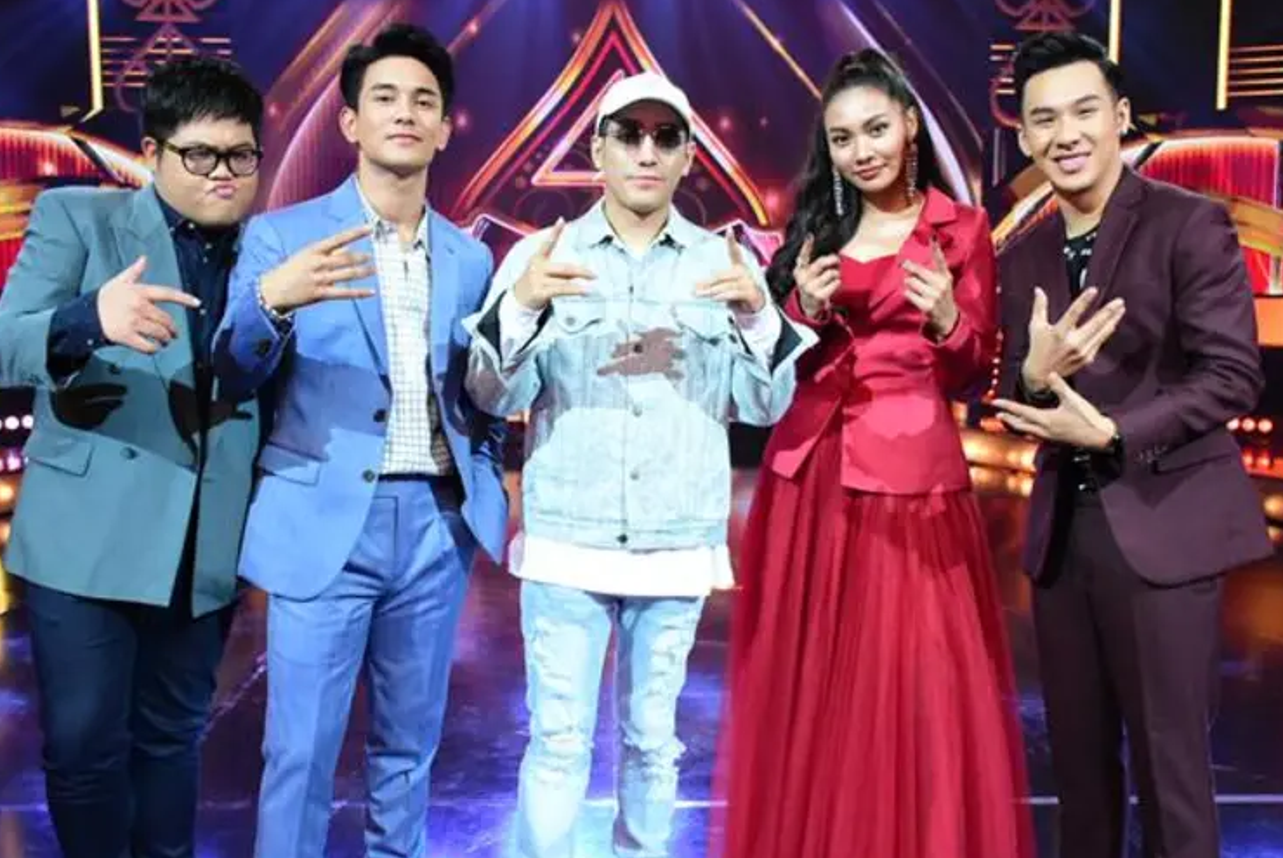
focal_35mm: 38
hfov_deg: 50.7
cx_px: 651
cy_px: 430
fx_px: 1355
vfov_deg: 35.1
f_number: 3.8
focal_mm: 24
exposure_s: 1/800
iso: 8000
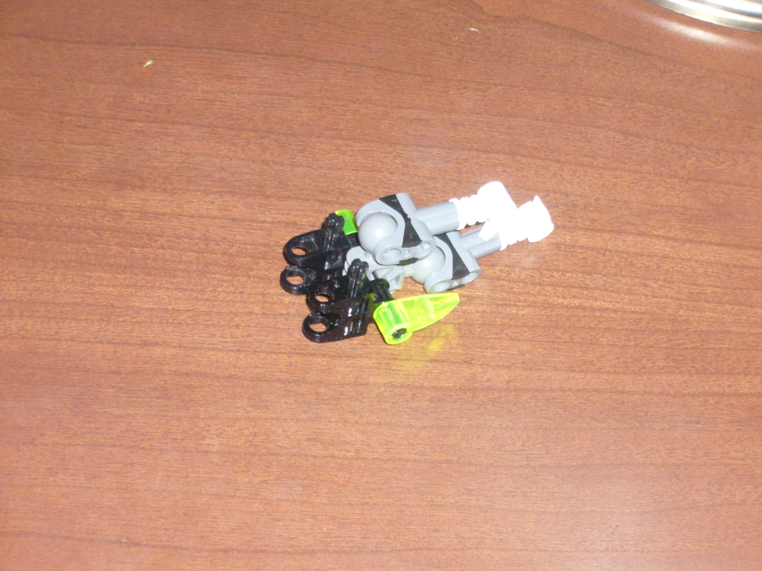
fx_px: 2311
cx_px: 381
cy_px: 286
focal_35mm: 105
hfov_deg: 18.7
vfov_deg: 14.1
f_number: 5
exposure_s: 1/60
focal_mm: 17.4
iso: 400
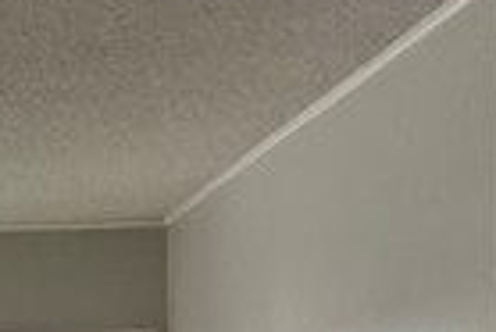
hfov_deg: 13.5
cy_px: 603
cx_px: -353
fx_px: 1917
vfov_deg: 9.4
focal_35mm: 139
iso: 64
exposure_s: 1/60
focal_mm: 3
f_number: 1.8
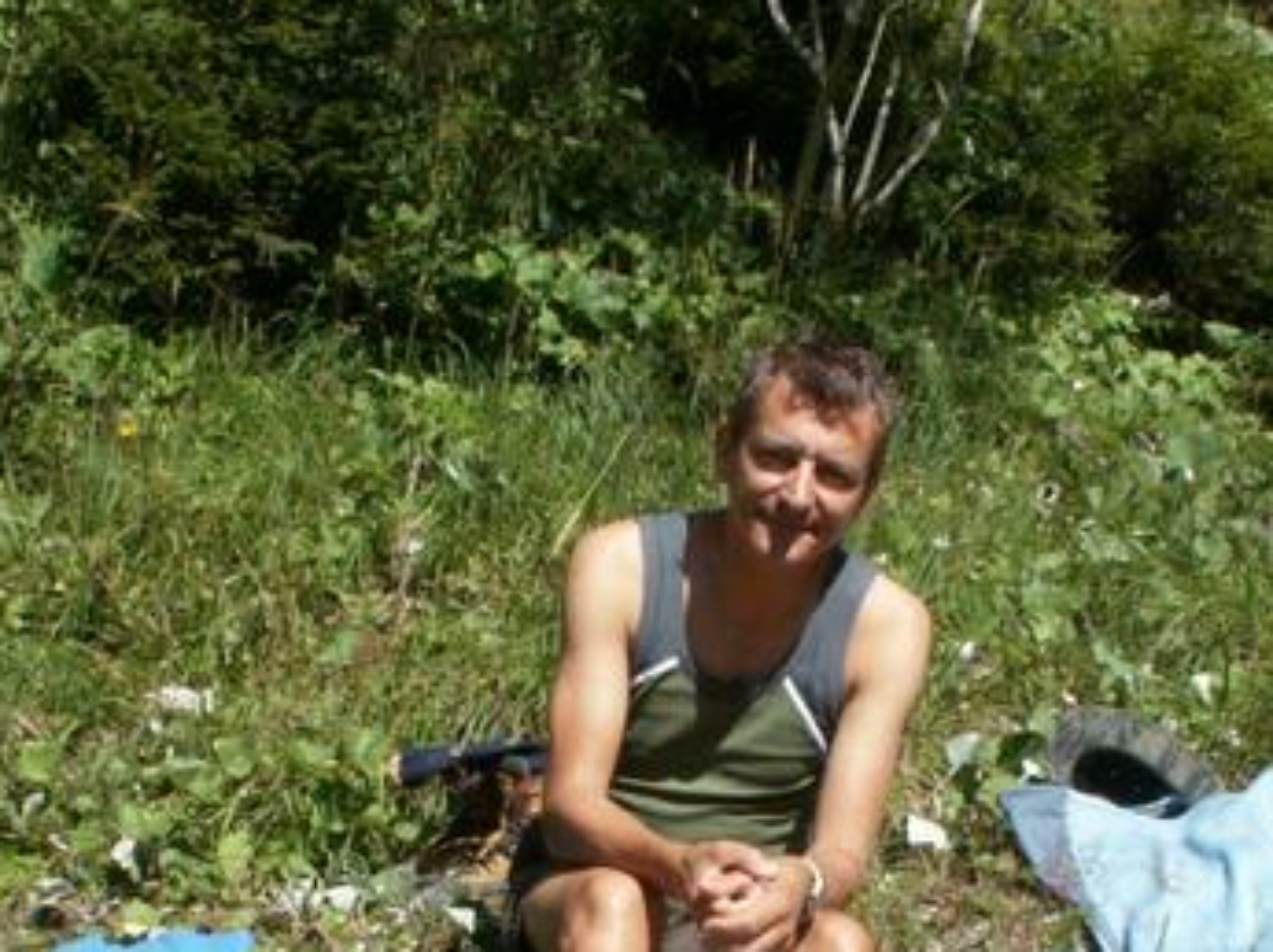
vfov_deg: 22.0
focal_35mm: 65
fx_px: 2388
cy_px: 849
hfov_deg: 29.8
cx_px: 668
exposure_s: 1/125
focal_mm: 5.86
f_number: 8
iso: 50
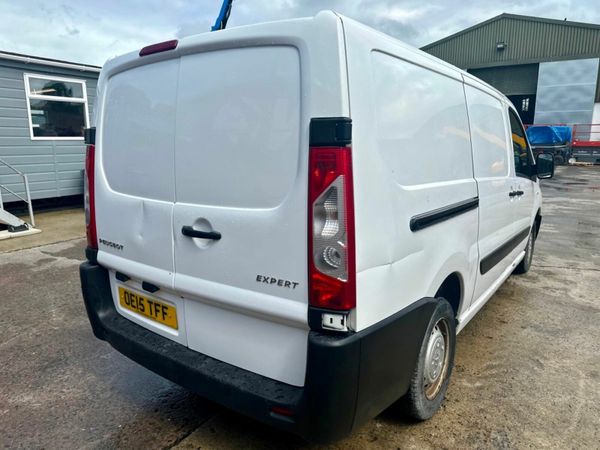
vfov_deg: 56.8
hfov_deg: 71.6
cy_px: 225
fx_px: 416
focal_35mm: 24
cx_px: 300
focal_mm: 6.86
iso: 80
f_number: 1.78
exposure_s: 1/6211
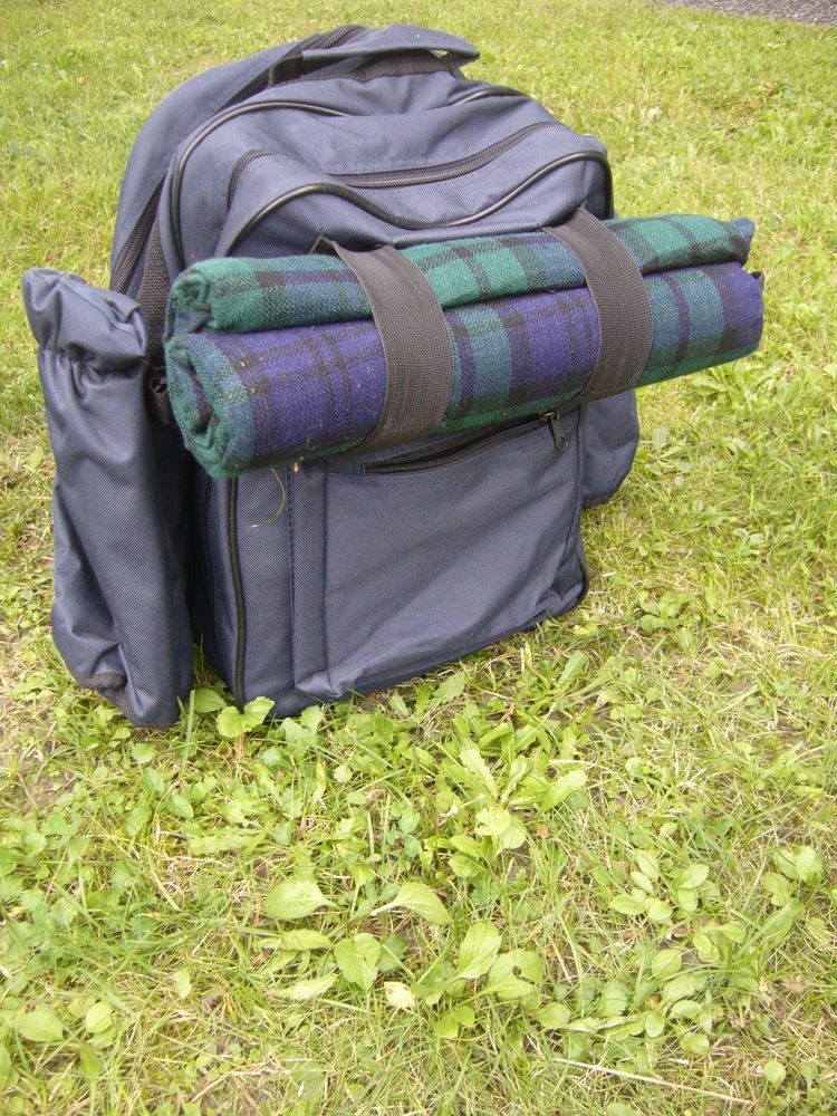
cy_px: 558
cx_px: 418
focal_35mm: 35
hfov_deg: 40.7
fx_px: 1128
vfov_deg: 52.6
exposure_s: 1/50
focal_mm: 5.8
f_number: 2.8
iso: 80
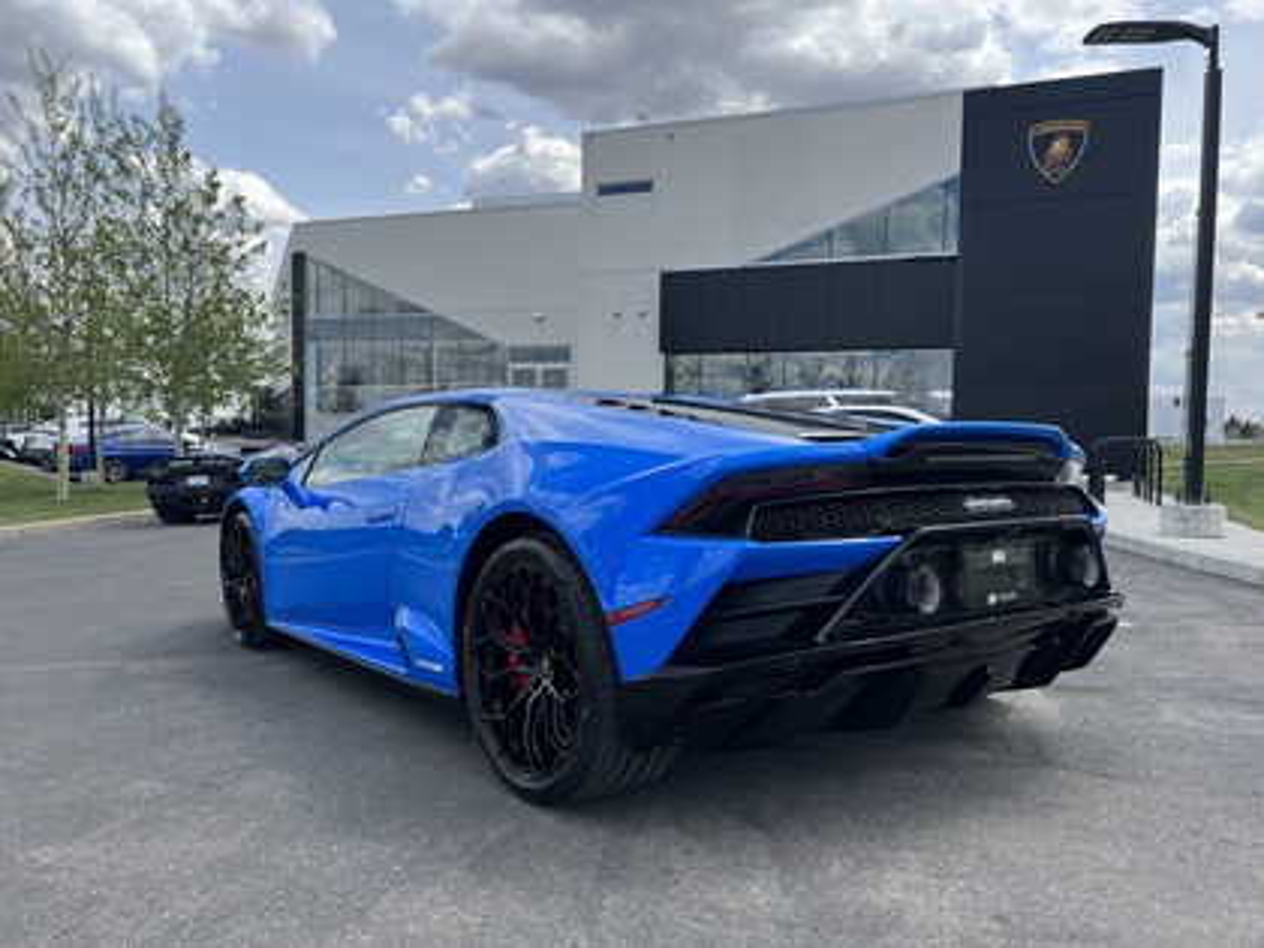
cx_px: 632
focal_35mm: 26
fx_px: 949
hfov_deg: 67.3
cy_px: 474
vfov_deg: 53.1
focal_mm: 5.7
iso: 50
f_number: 1.5
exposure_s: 1/1901
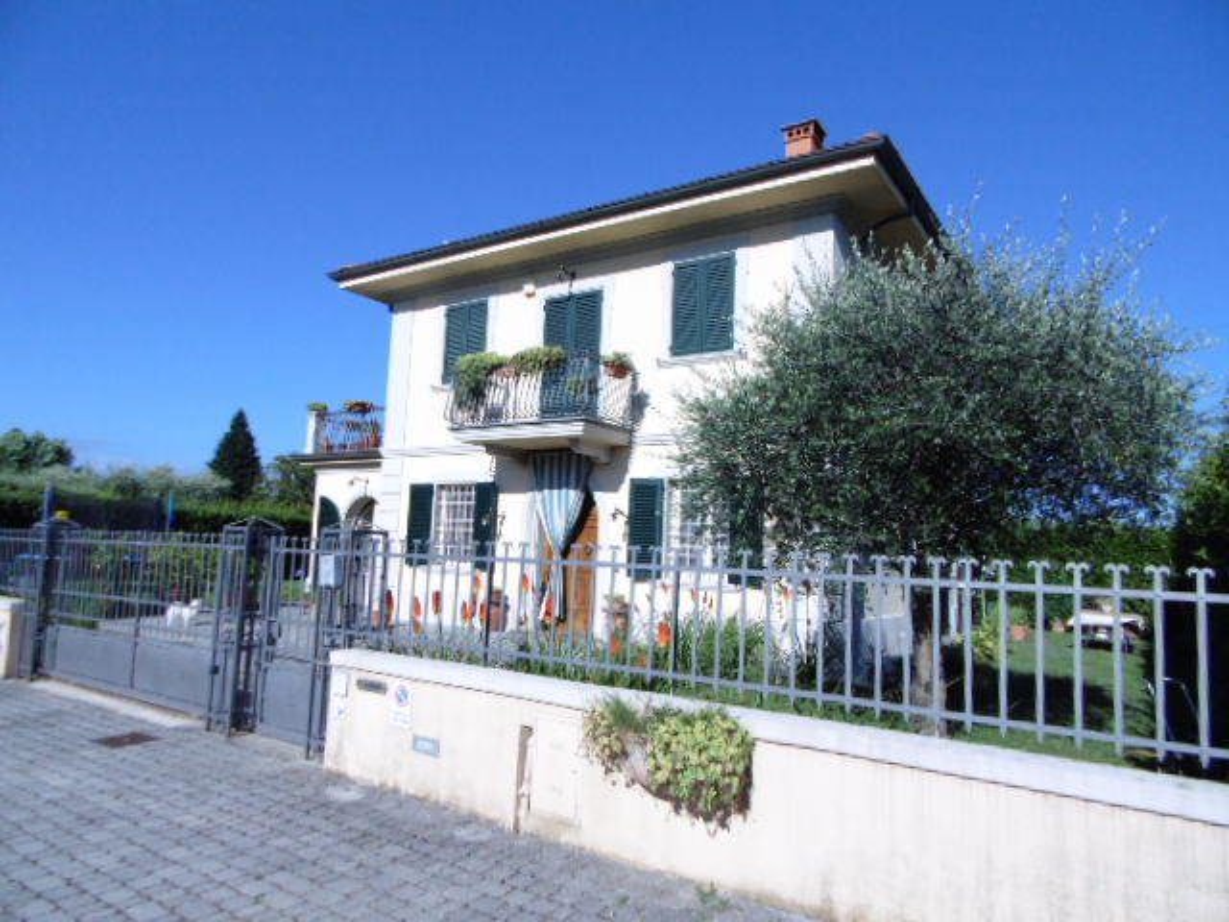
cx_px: 614
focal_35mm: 22
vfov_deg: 61.1
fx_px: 781
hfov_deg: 76.4
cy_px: 461
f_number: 8.6
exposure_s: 1/320
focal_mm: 4
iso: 100
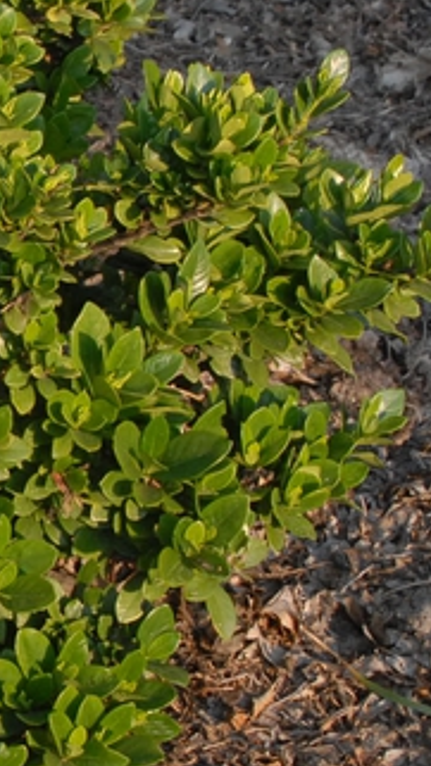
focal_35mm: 160
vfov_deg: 13.4
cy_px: 365
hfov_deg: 7.4
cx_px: -350
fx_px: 3252
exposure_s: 1/200
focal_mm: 32
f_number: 7.1
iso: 400
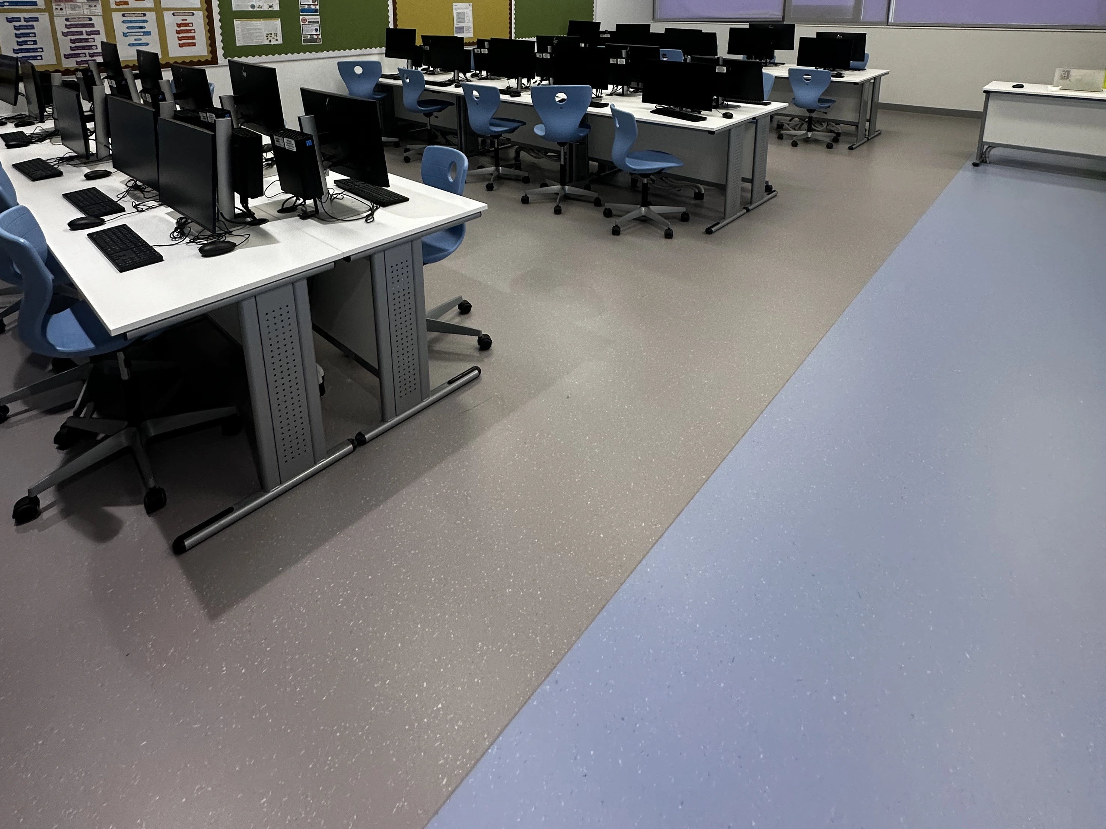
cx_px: 559
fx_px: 607
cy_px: 135
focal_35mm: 19
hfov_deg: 84.7
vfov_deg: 61.4
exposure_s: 1/100
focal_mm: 2.22
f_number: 2.2
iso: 160
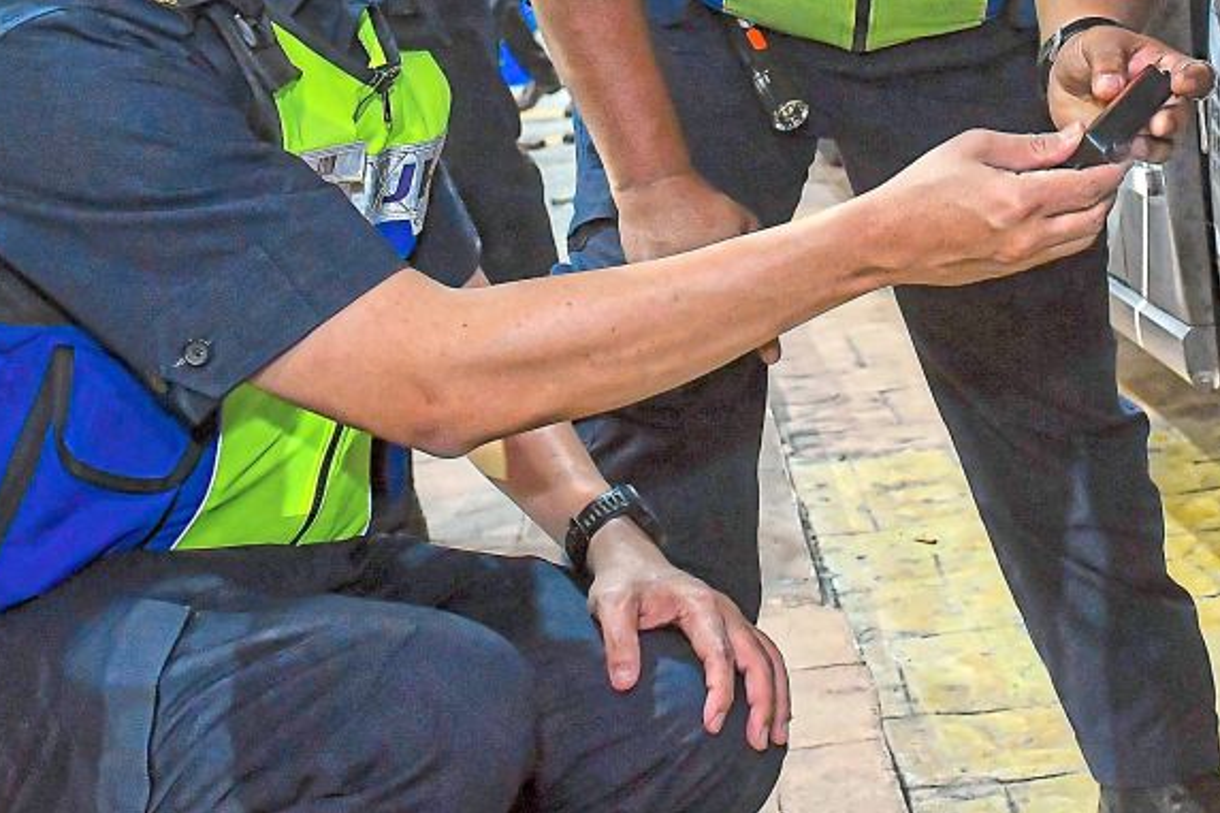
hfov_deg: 25.3
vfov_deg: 17.2
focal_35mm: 78
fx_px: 2642
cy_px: 60
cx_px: 1056
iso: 2000
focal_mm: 24
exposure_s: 1/250
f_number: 4
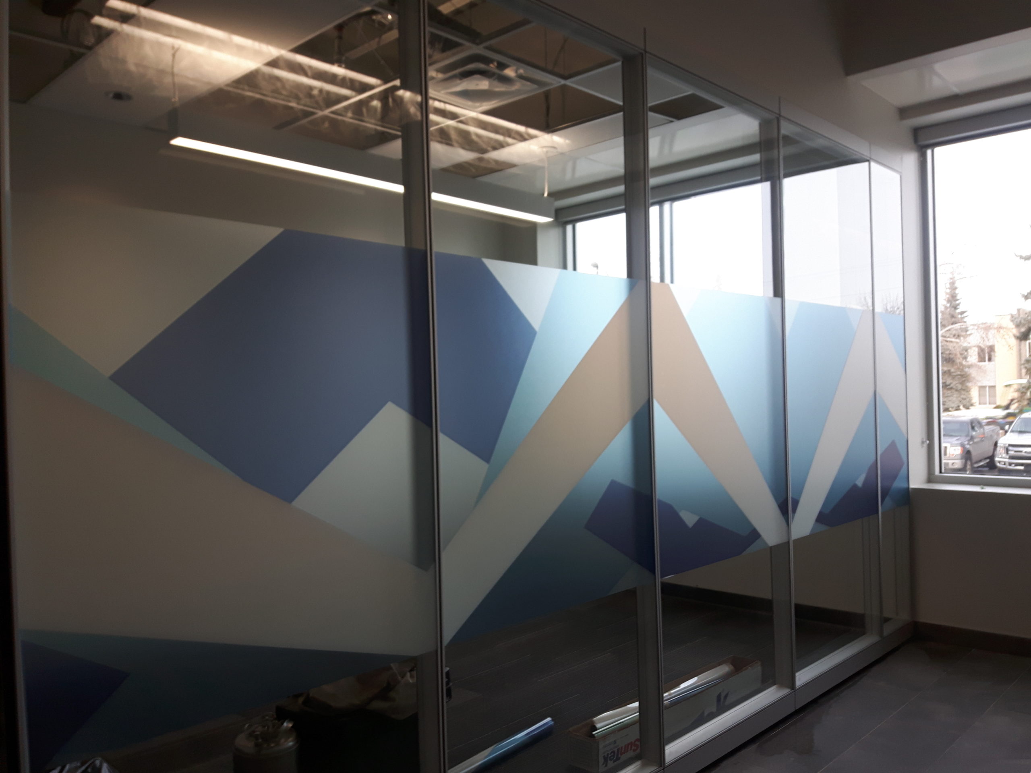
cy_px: 386
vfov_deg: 45.4
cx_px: 516
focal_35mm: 31
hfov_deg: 58.4
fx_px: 923
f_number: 1.9
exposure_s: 1/100
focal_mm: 3.7
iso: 40
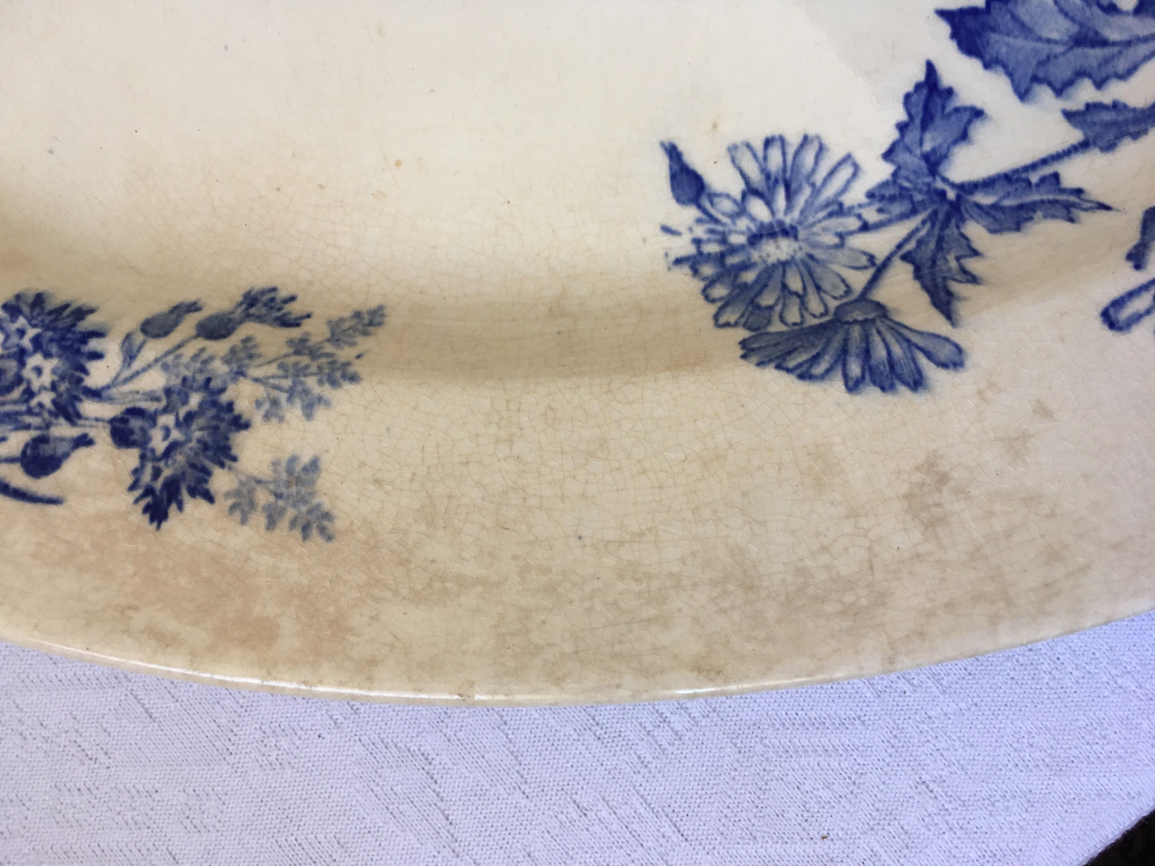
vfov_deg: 48.2
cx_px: 578
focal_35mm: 29
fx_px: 968
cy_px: 433
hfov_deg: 61.7
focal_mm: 4.15
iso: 125
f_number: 2.2
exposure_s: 1/33
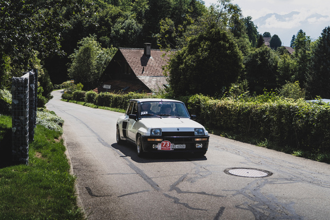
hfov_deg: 43.6
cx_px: 166
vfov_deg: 29.9
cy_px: 112
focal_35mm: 45
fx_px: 412
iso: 125
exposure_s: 1/2500
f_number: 4
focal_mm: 43
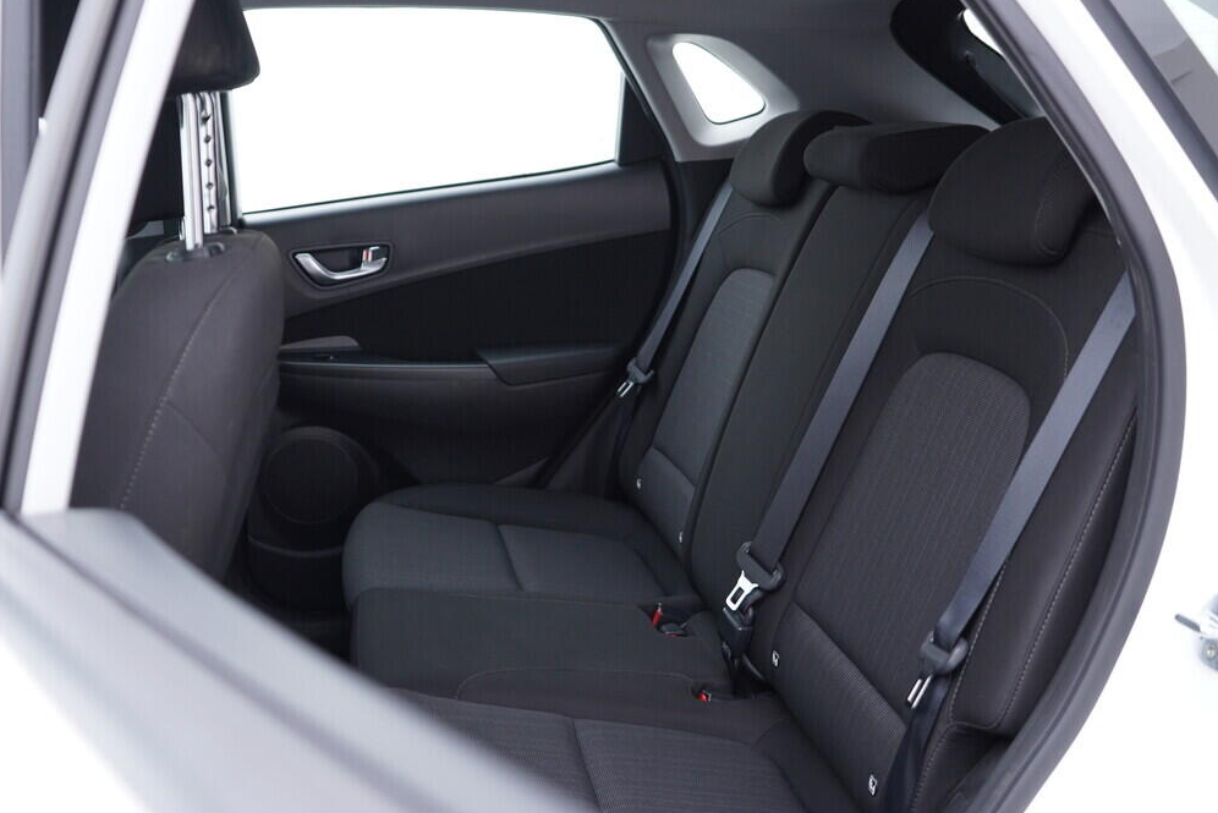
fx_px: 1252
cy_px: 413
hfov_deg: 51.9
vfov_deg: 36.0
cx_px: 594
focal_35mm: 37
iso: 200
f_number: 2.8
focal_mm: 24
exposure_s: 1/40
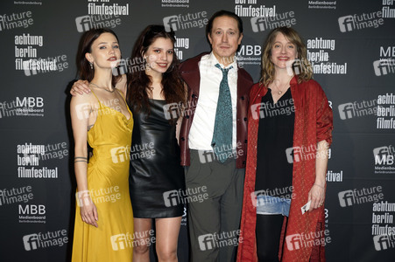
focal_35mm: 45
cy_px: 131
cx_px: 198
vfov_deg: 29.8
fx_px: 493
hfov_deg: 43.6
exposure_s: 1/200
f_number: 5.6
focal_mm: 45
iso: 320
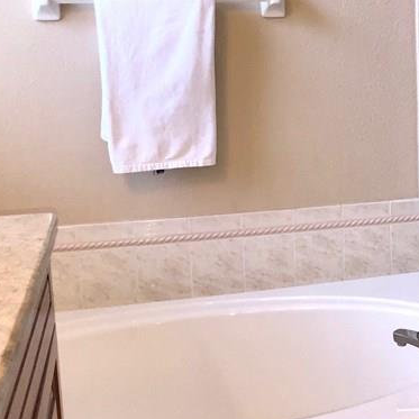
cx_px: 489
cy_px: 160
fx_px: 931
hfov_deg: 23.4
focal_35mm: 68
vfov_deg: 25.3
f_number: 1.8
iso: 80
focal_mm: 3.99
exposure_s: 1/120
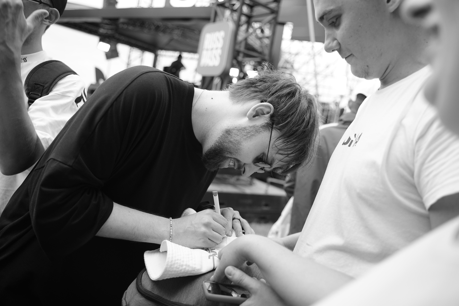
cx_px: 230
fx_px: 357
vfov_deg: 46.4
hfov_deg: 65.5
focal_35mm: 28
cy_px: 153
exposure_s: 1/160
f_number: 2.8
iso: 640
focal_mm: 28
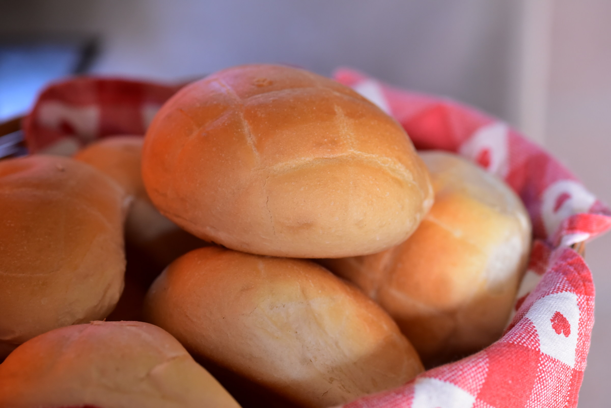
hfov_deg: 19.4
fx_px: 1783
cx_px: 306
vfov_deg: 13.1
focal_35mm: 105
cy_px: 204
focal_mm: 105
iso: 2500
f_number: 7.1
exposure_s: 1/50
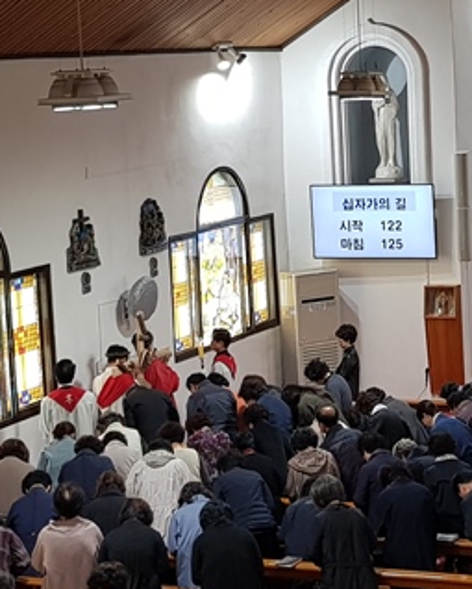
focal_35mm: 51
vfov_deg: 36.5
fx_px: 889
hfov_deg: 28.2
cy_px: 243
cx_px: 452
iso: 100
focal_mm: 4.2
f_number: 1.7
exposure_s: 1/60
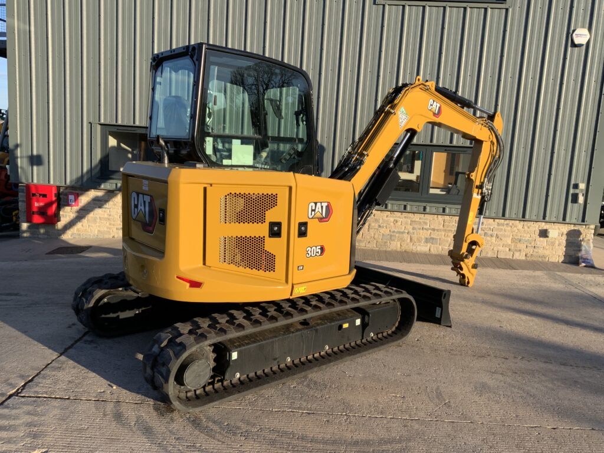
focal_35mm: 29
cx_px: 302
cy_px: 226
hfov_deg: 61.7
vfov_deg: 48.2
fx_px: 506
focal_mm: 3
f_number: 1.8
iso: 16
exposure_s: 1/944
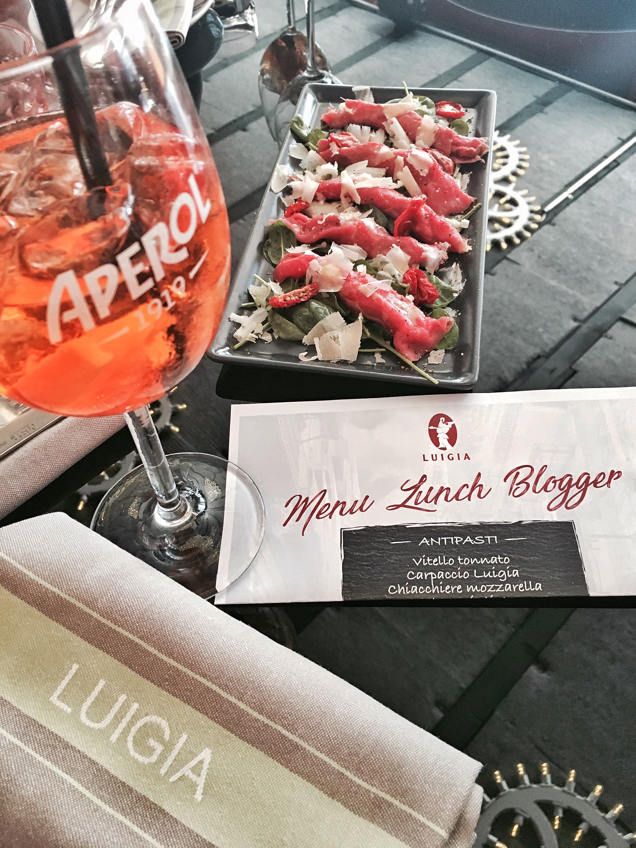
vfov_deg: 61.7
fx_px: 710
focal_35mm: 29
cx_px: 318
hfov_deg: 48.2
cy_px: 424
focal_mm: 4.15
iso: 160
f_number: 2.2
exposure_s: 1/33
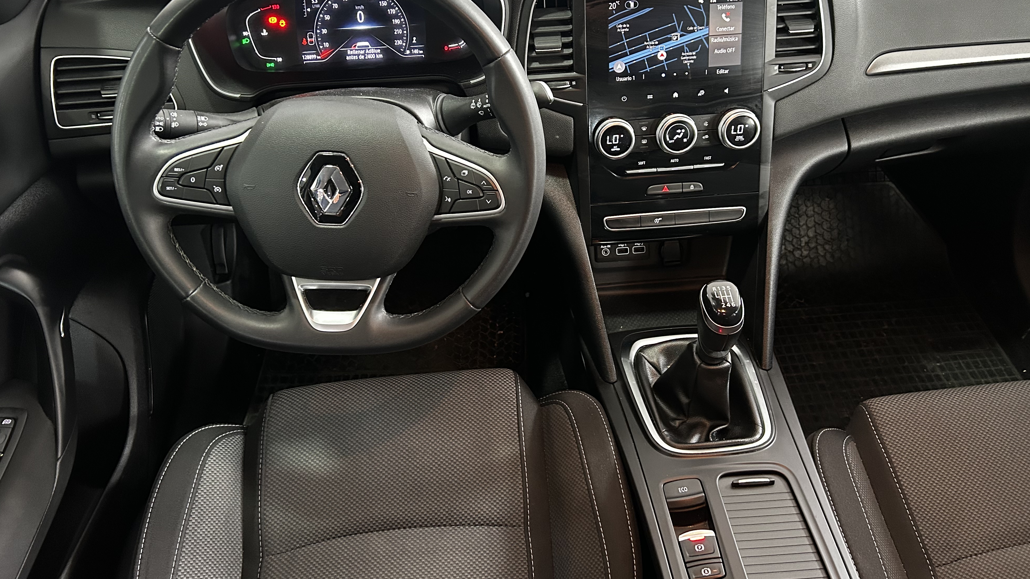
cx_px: 524
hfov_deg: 66.1
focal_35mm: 29
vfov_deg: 39.8
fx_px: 792
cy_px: 207
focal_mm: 5.7
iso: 500
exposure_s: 1/33
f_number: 1.5
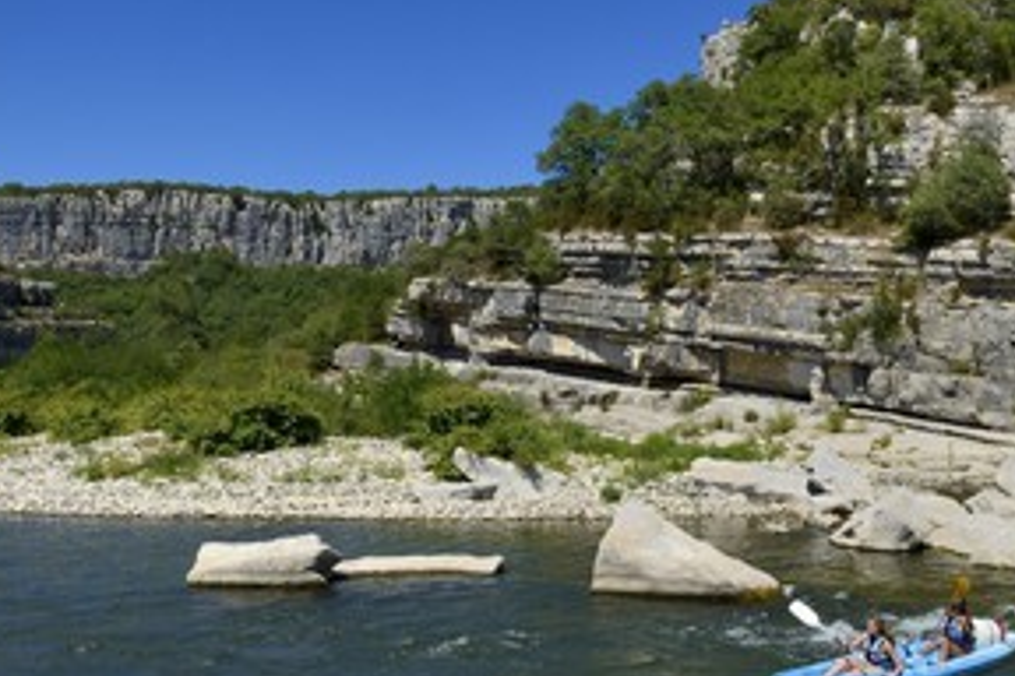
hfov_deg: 54.2
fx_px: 987
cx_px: 578
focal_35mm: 35
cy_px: 356
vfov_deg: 37.8
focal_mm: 24
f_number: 14
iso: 200
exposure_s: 1/320
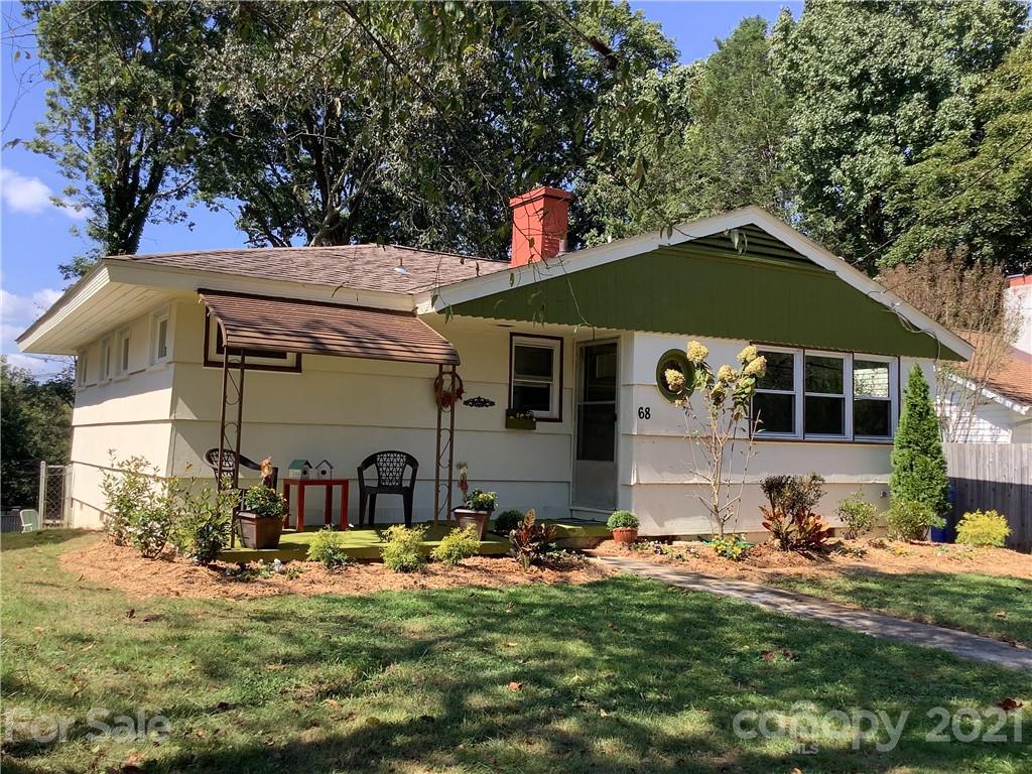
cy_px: 387
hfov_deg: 58.4
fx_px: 924
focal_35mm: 31
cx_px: 516
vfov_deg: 45.4
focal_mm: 3.3
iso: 25
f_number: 2.4
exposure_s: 1/359
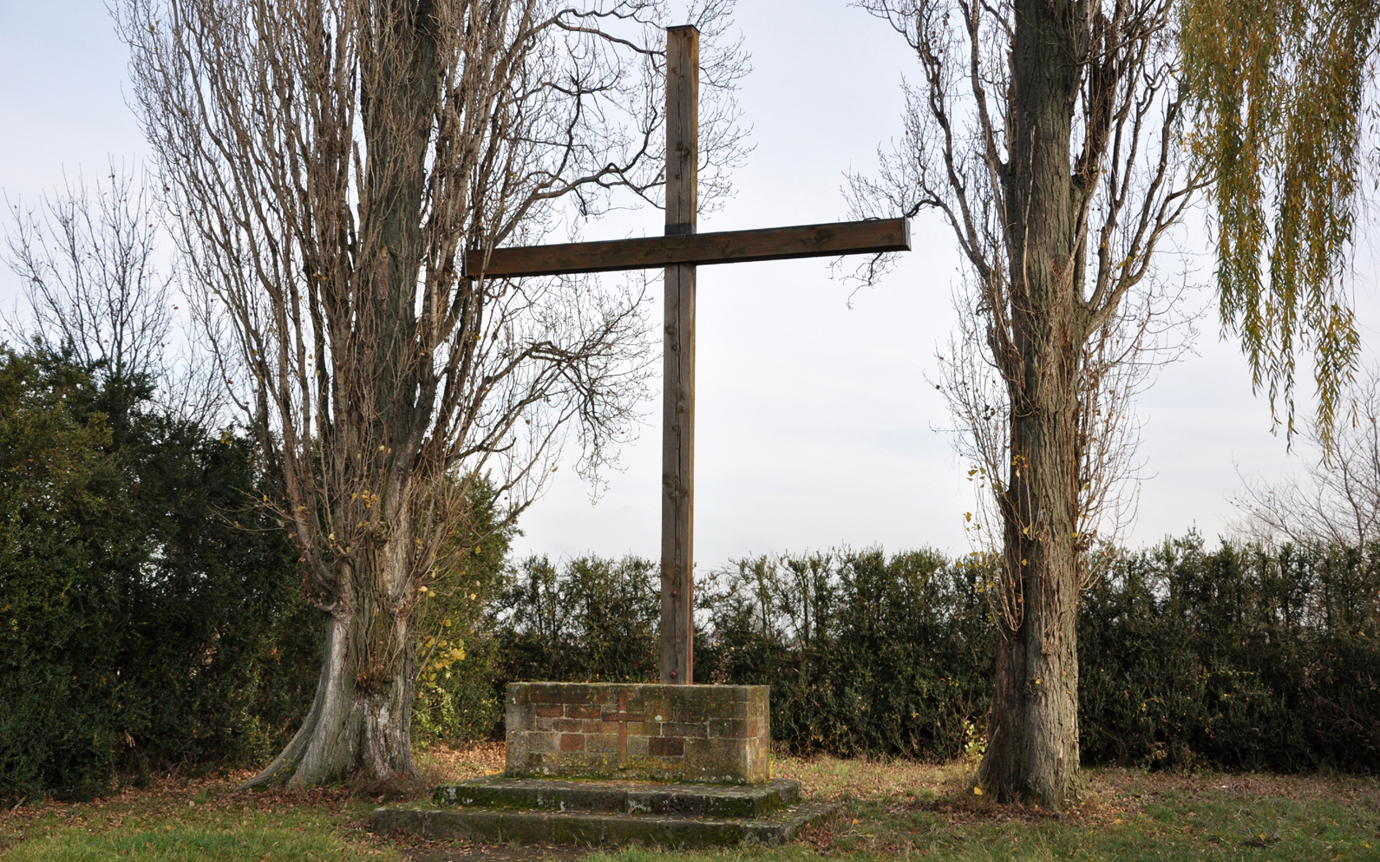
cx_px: 689
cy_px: 441
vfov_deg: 29.9
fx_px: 1617
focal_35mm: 43
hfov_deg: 46.2
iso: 400
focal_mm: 28
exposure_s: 1/640
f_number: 5.6
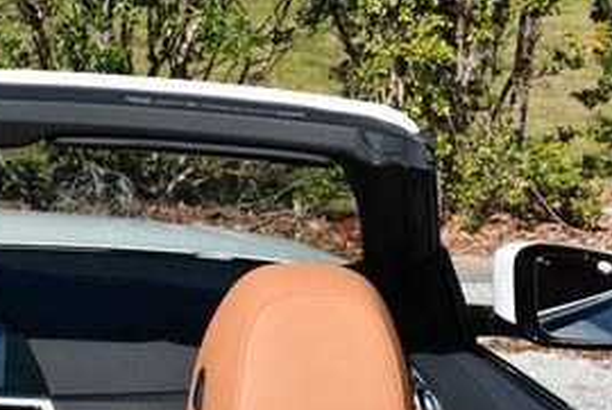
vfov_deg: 9.7
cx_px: -70
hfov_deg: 14.1
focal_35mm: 142
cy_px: 374
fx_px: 2418
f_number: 8
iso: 100
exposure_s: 1/320
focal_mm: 30
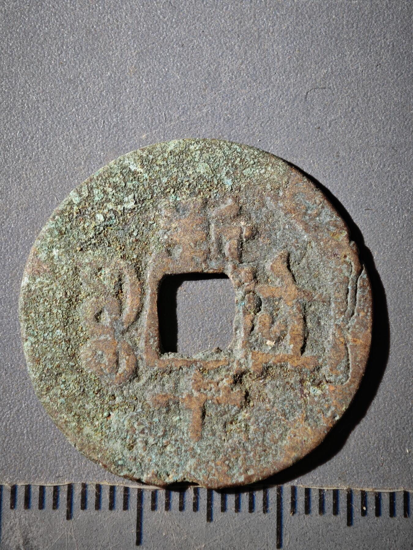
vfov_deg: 19.6
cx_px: 206
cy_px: 275
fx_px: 1591
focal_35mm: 100
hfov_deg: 14.8
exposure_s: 1/100
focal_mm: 9
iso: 160
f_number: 2
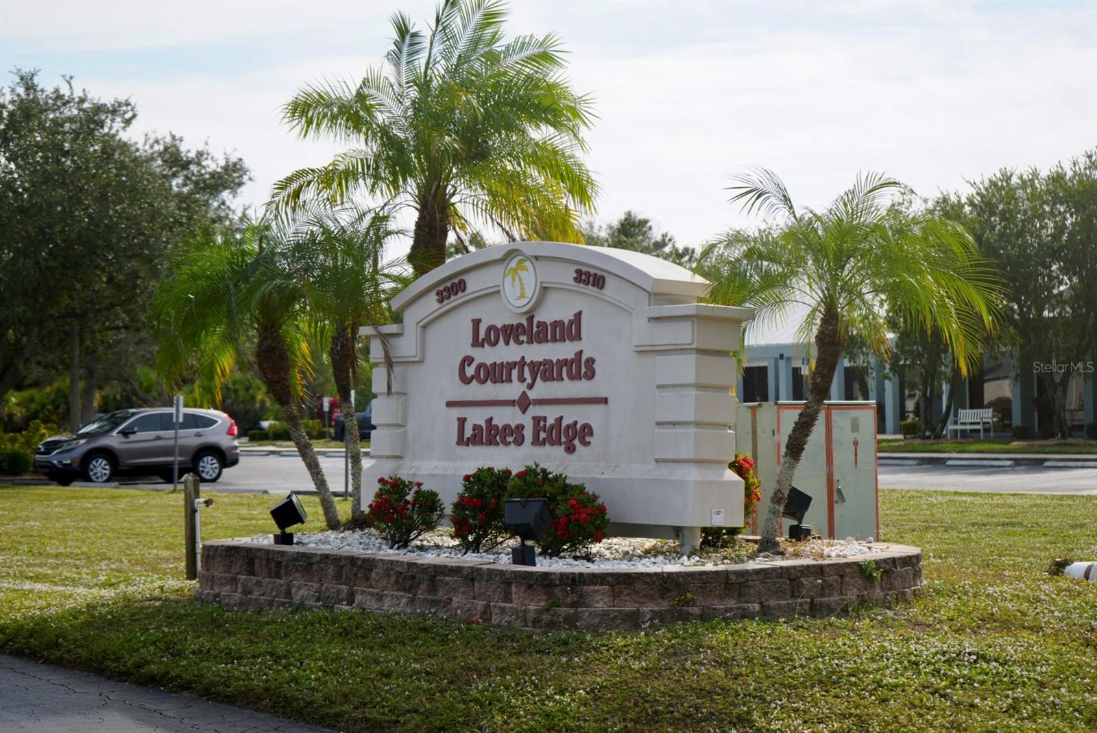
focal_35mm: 70
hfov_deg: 28.8
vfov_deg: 19.5
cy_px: 366
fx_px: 2134
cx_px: 548
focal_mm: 70
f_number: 5.6
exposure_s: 1/400
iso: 100
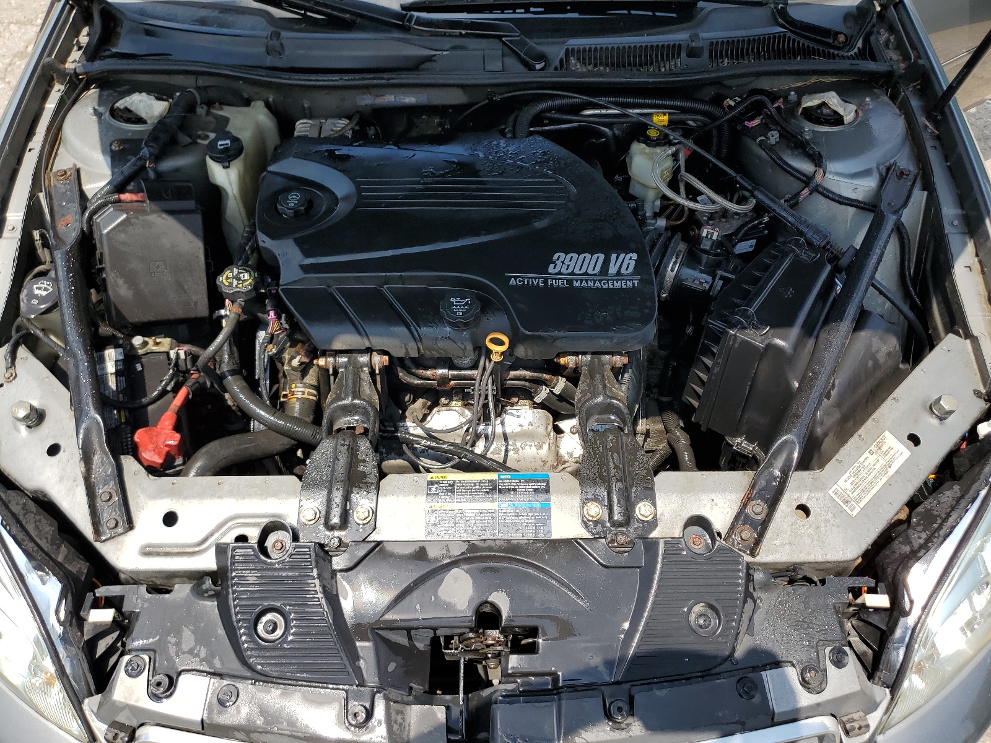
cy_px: 372
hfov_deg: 67.3
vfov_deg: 53.1
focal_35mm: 26
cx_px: 496
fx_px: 744
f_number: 1.5
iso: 50
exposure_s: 1/2000
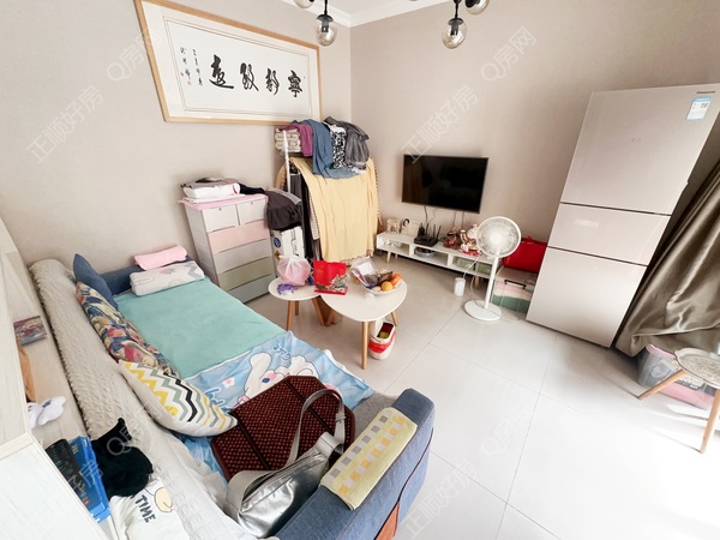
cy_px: 270
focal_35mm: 14
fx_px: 291
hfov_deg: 102.1
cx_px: 360
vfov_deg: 85.7
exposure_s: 1/99
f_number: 2.2
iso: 200
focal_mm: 2.22
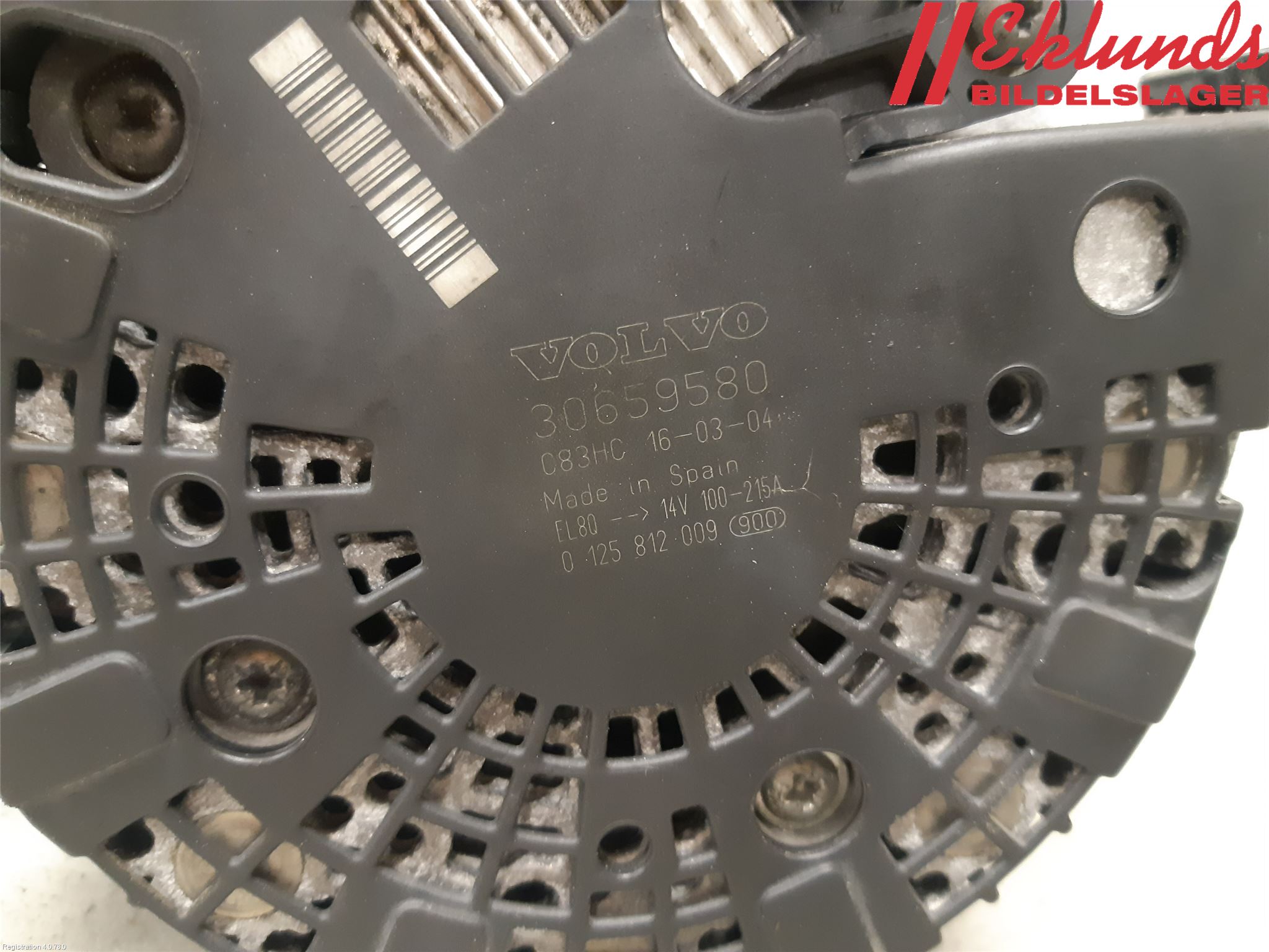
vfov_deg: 53.1
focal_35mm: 26
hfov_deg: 67.3
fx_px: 953
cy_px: 476
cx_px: 634
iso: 500
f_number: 1.7
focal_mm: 3.93
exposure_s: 1/25
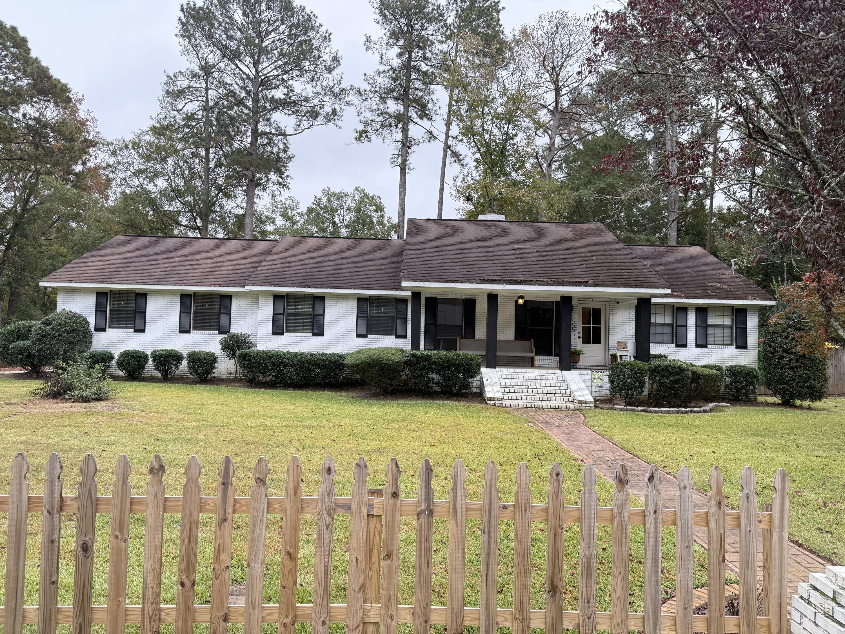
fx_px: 586
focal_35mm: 24
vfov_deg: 56.8
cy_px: 317
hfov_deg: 71.6
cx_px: 422
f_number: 1.78
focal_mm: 6.76
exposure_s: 1/313
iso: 100
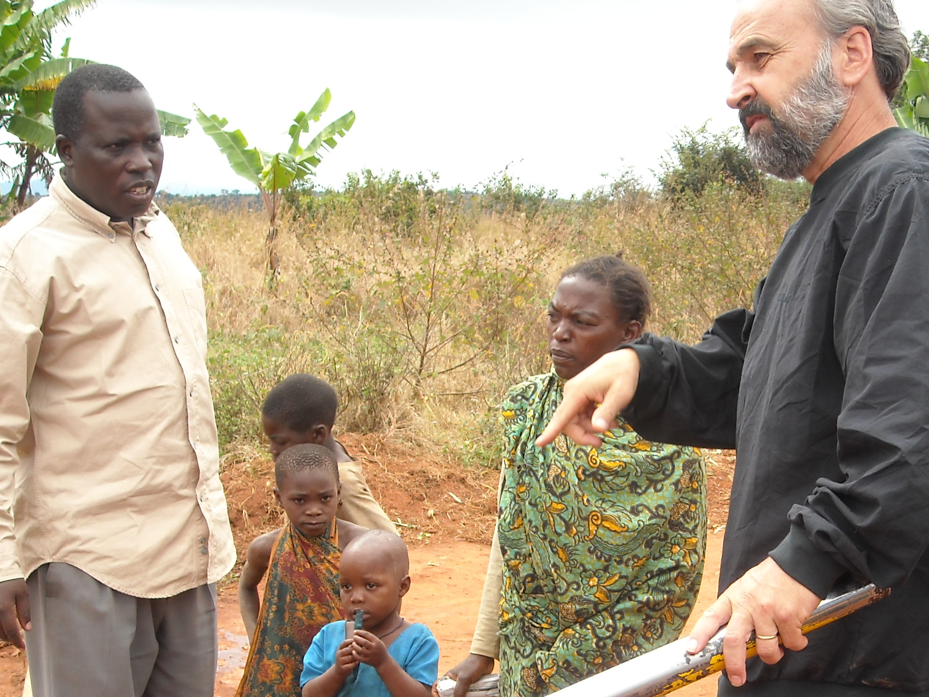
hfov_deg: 32.5
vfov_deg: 24.5
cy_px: 547
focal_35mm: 59
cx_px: 594
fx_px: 1583
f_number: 2.8
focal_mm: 5.7
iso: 64
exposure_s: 1/239
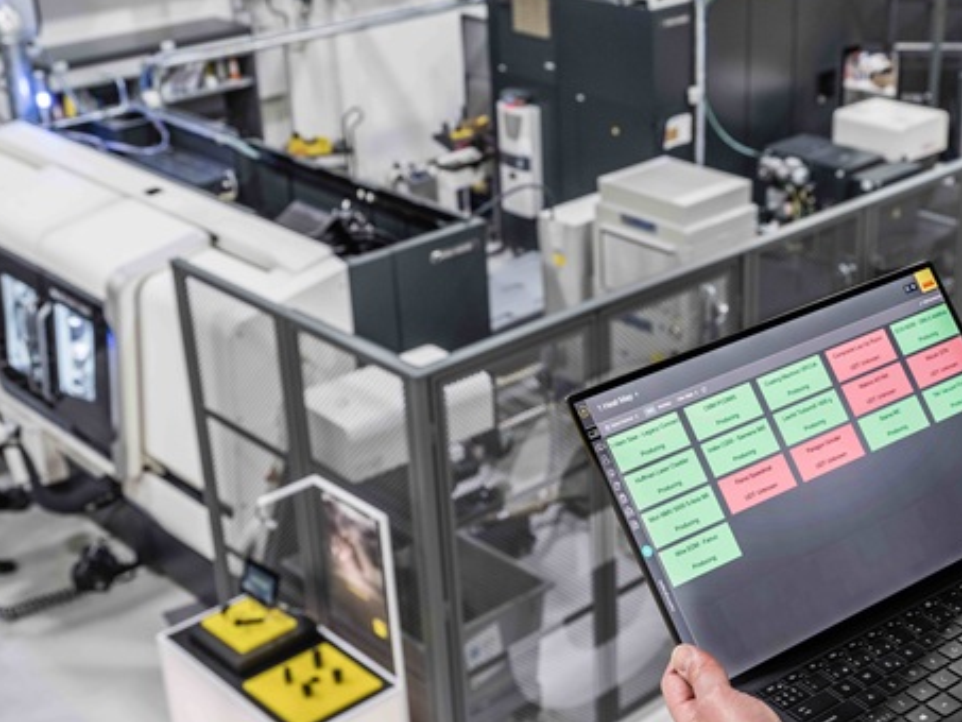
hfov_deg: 35.9
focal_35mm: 53
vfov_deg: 27.5
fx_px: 1473
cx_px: 616
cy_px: 376
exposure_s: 1/13
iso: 320
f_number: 7.1
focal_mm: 38.2
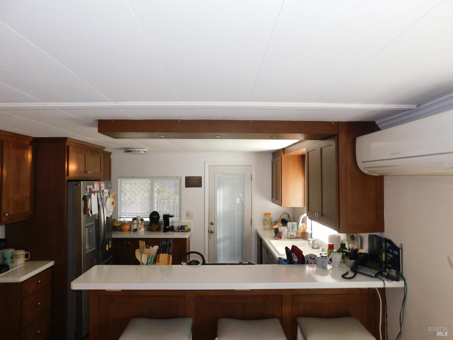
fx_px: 301
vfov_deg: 58.9
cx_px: 226
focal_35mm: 23
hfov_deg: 73.9
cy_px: 170
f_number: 3
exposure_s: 1/30
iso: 160
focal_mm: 4
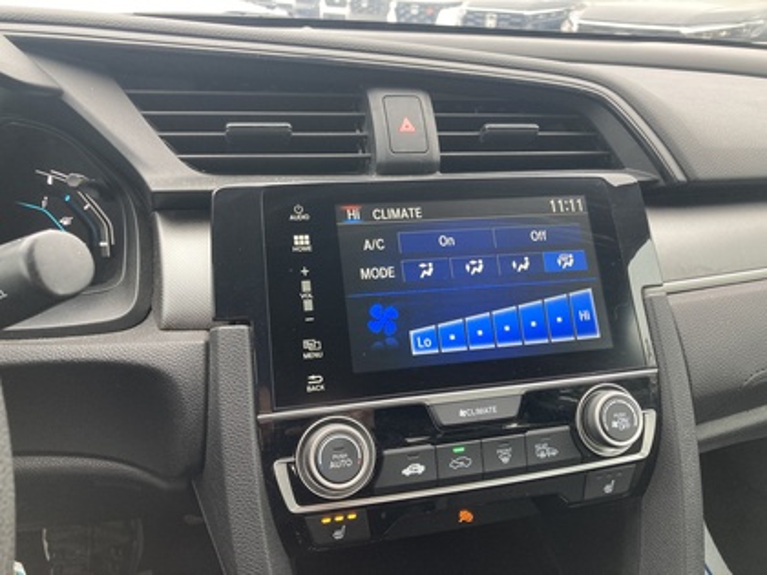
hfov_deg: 63.4
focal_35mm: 28
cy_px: 288
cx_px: 384
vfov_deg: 49.7
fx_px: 620
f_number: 1.8
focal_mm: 3.99
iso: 64
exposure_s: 1/59
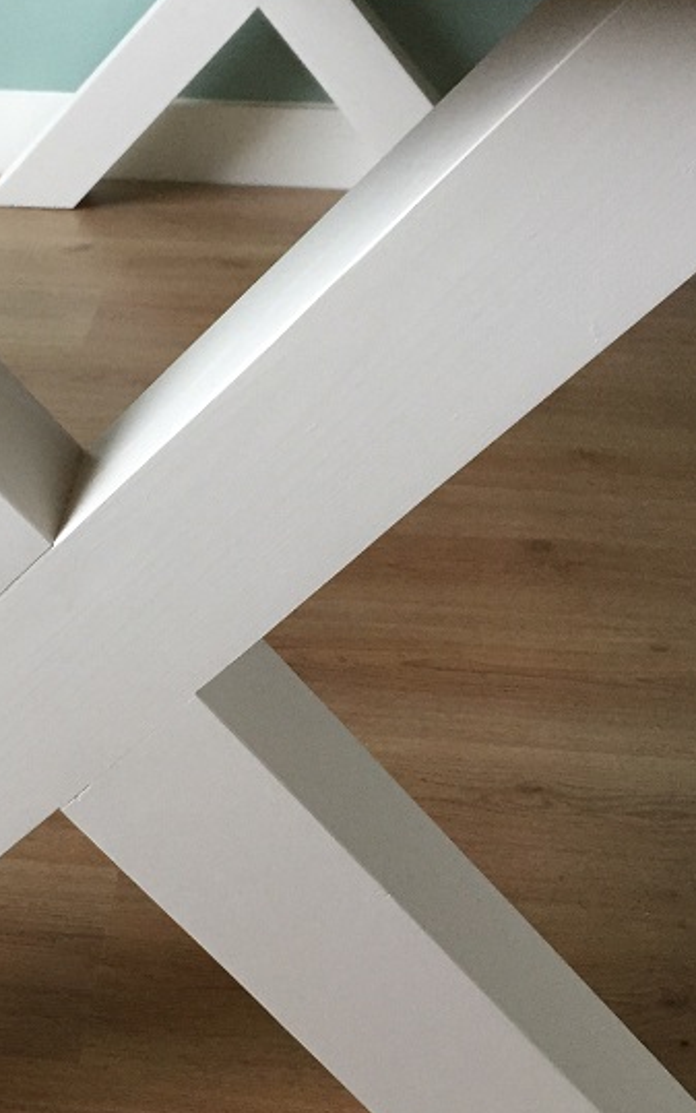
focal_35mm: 57
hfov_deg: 22.4
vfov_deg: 35.7
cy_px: 586
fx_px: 1729
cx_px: 132
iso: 200
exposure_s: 1/33
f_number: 2.2
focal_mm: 4.15
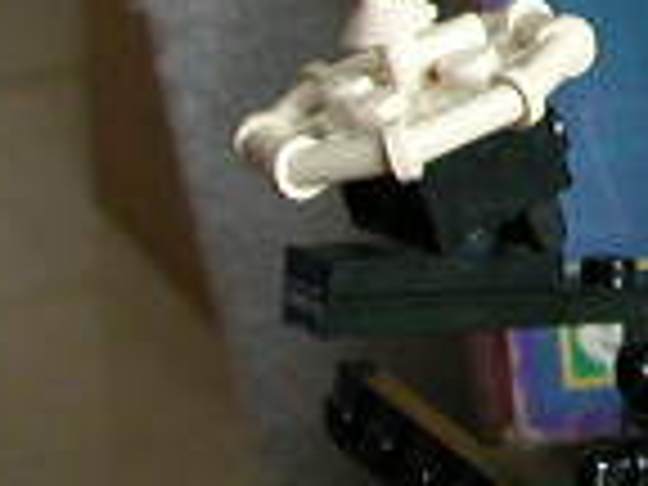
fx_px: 3089
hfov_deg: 10.7
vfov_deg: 8.8
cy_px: -270
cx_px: 1377
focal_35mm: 165
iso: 222
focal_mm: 5.6
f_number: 2.7
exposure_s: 1/26.7
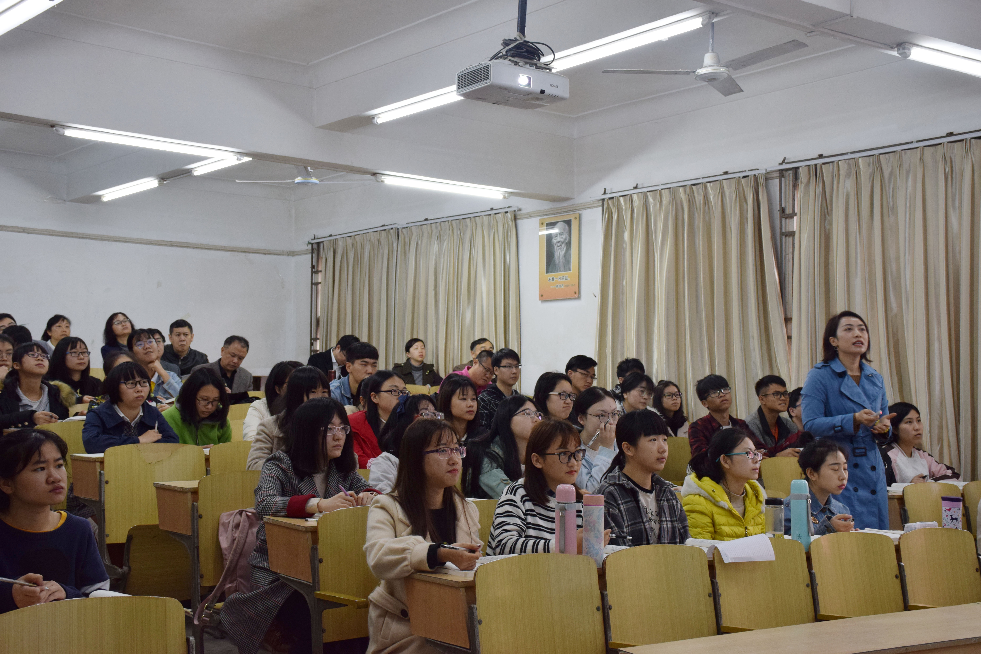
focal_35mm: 48
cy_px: 327
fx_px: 1308
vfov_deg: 28.1
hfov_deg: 41.1
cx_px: 490
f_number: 6.3
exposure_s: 1/50
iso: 800
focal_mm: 32
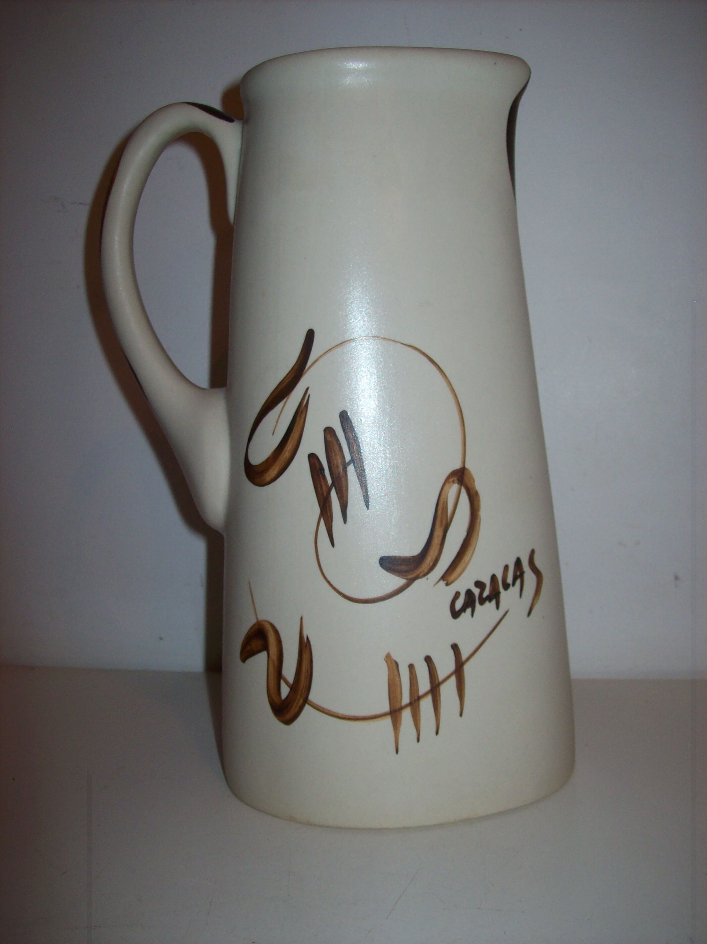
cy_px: 472
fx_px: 981
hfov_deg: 39.6
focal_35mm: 36
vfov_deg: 51.4
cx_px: 354
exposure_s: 1/64
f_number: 2.7
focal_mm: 6
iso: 80
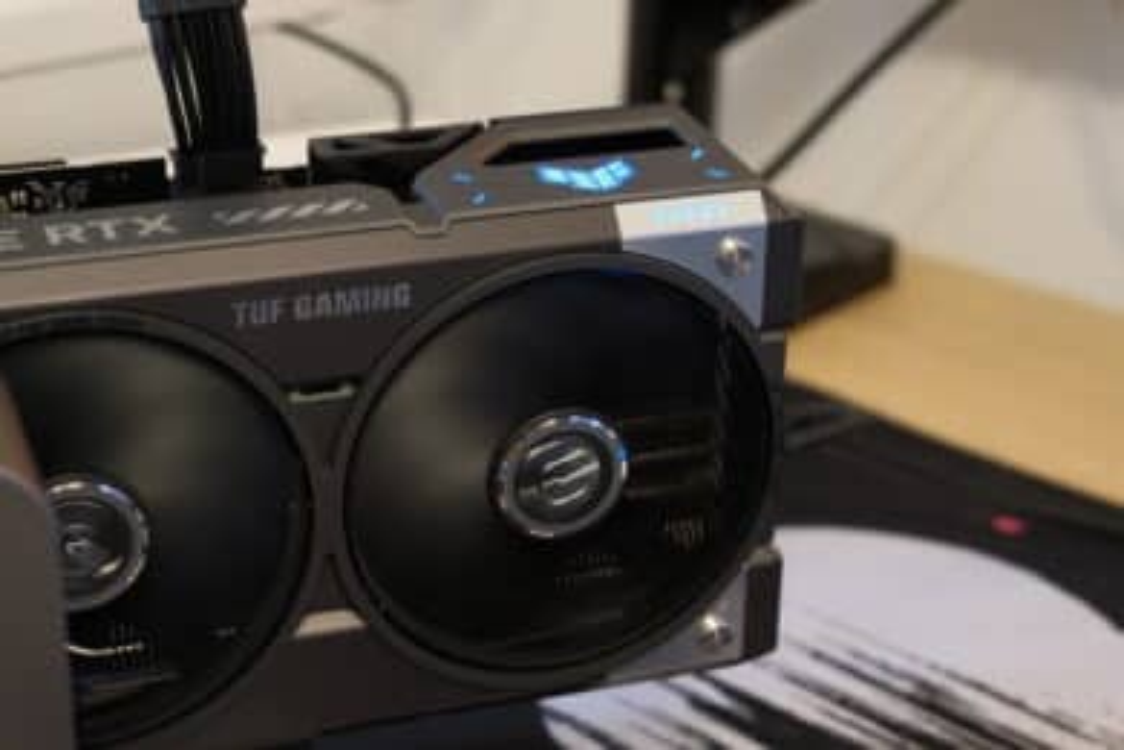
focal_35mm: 75
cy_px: 375
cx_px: 562
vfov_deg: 18.2
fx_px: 2341
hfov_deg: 27.0
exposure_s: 1/56
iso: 3200
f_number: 4.8
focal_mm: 50
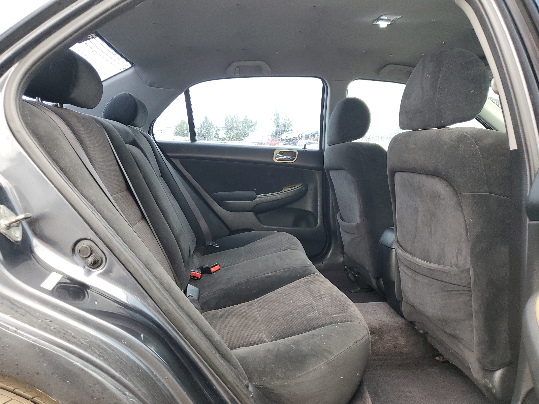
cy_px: 202
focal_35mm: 26
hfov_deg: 67.3
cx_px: 270
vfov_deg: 53.1
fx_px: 405
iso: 99
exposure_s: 1/120
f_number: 1.5
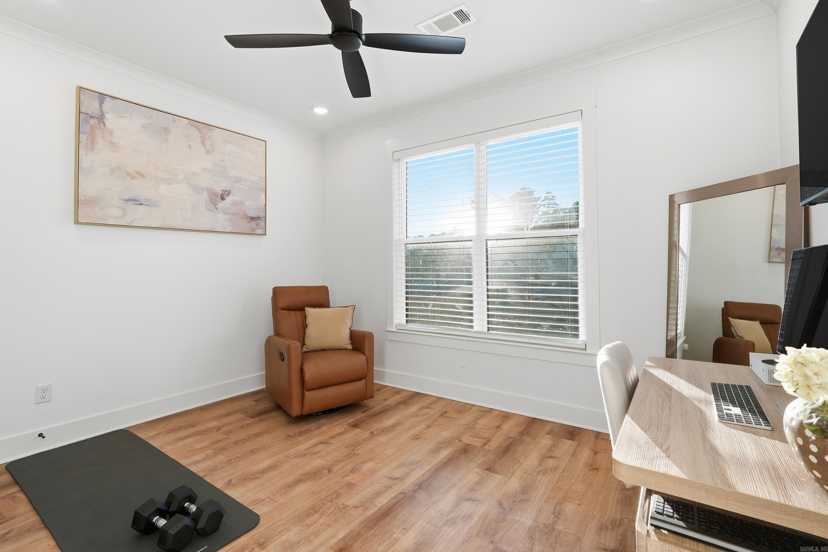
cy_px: 276
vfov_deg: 73.8
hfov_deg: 96.7
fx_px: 368
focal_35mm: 16
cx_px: 414
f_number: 9
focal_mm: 16
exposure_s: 1/400
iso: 250
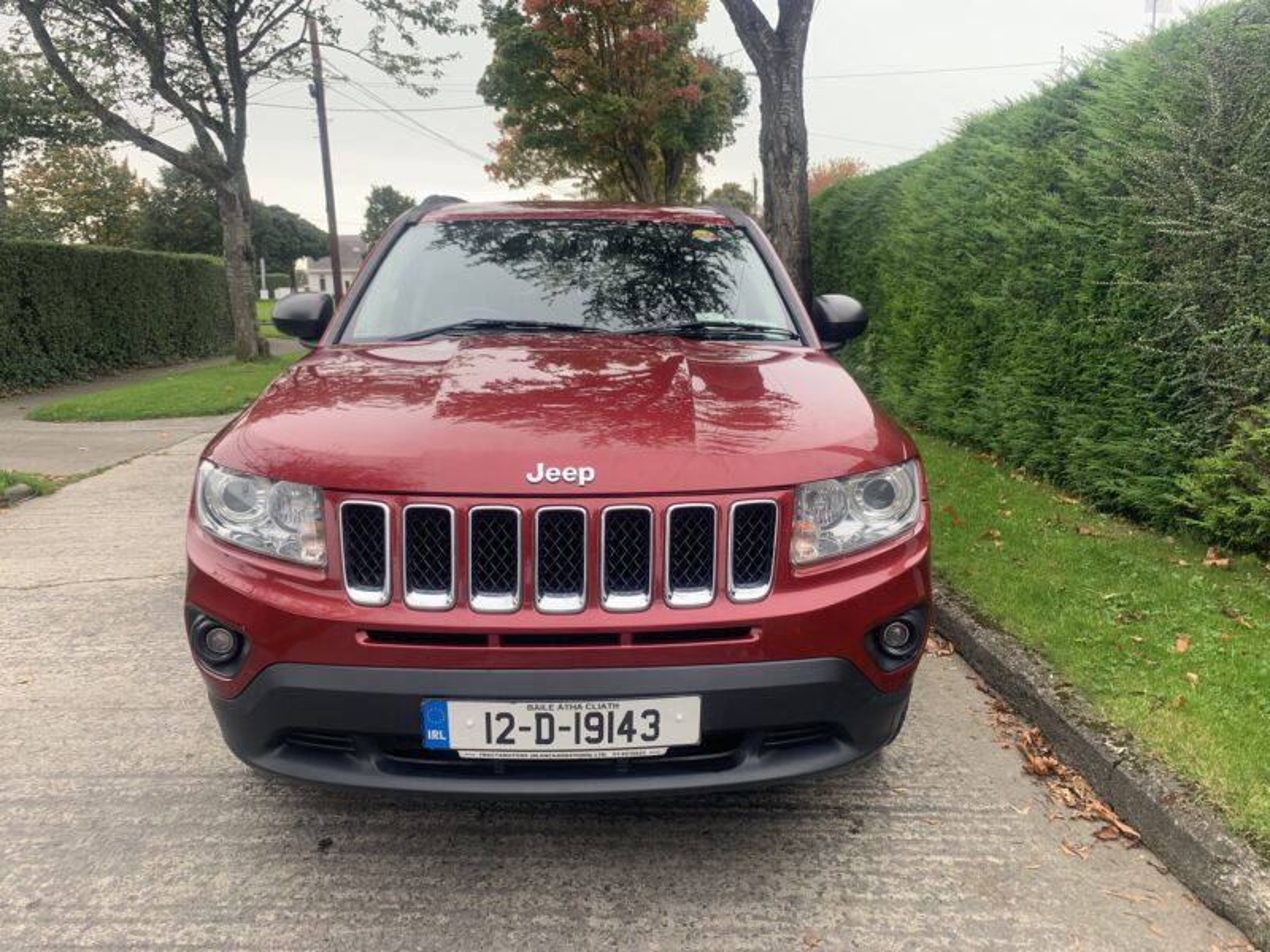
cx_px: 635
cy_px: 476
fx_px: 954
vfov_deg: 53.1
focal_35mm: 26
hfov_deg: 67.3
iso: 25
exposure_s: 1/279
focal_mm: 4.25
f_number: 1.8
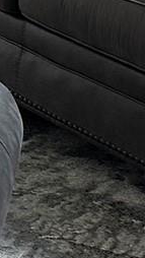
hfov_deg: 4.6
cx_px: -650
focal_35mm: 211
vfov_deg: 9.5
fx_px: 1441
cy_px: -279
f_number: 1.78
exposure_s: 1/121
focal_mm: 6.86
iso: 80
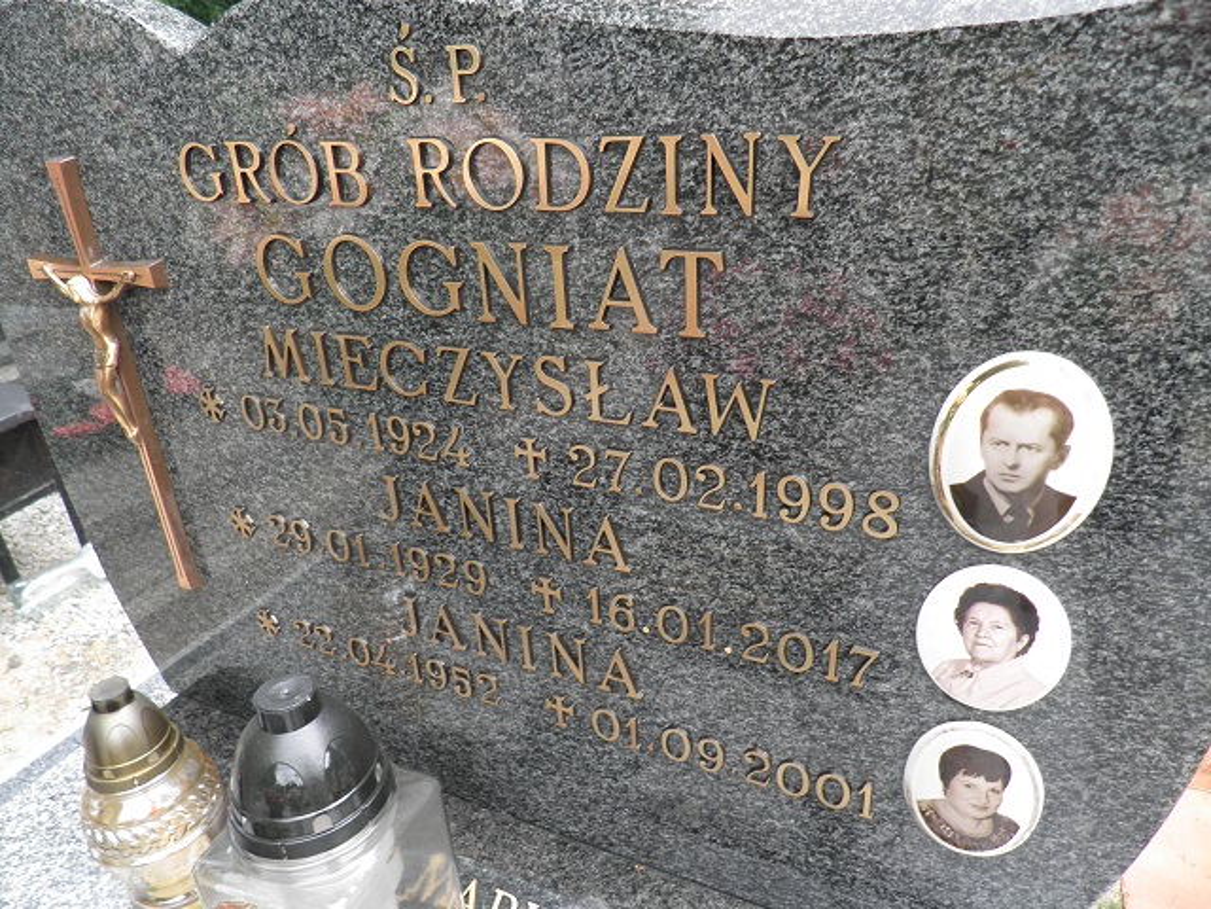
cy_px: 454
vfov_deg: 56.8
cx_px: 606
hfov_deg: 71.6
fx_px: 840
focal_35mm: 24
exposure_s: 1/80
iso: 64
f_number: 3.3
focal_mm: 4.3
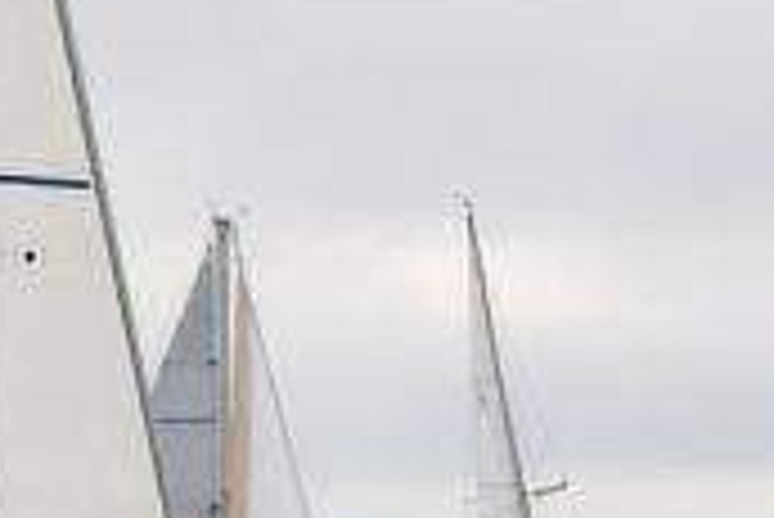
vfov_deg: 3.6
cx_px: -963
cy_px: 709
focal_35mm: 384
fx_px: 8270
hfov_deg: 5.2
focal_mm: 55
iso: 100
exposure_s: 1/250
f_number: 8
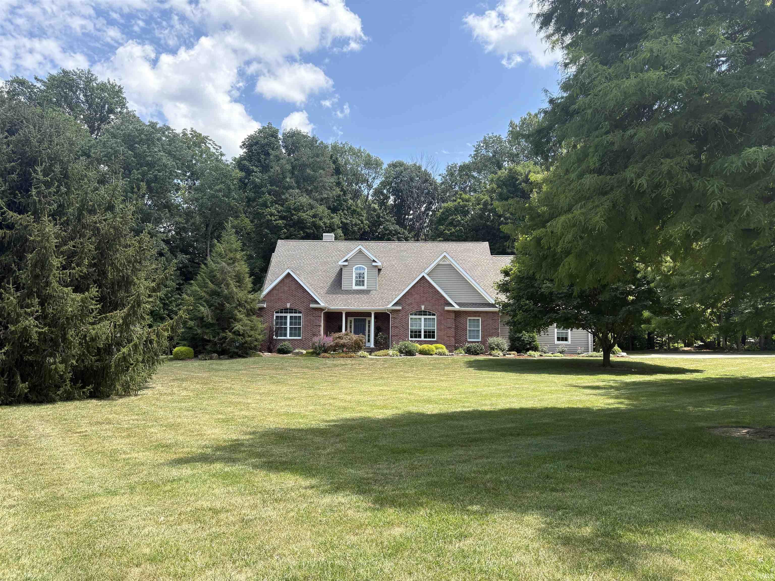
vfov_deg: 53.1
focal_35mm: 26
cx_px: 388
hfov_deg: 67.3
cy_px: 290
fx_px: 582
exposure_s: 1/1550
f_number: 1.6
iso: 64
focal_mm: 5.96
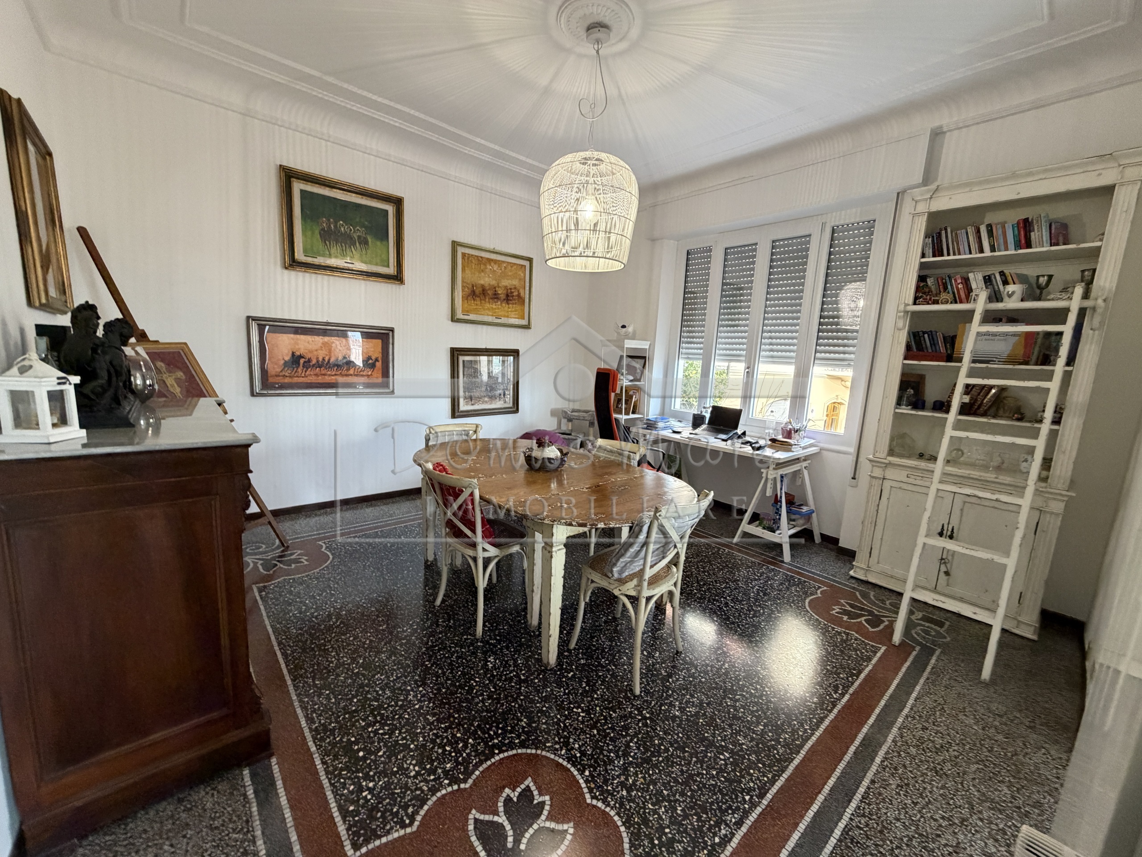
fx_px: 462
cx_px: 571
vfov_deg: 85.7
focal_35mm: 14
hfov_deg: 102.1
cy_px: 428
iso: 500
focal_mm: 2.22
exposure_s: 1/60
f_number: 2.2
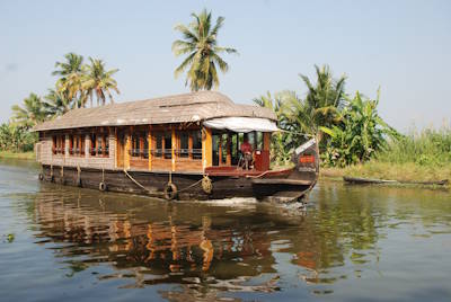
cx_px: 226
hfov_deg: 49.5
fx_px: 489
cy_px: 151
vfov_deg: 34.3
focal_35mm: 39
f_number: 6.3
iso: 100
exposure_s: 1/160
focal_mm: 26
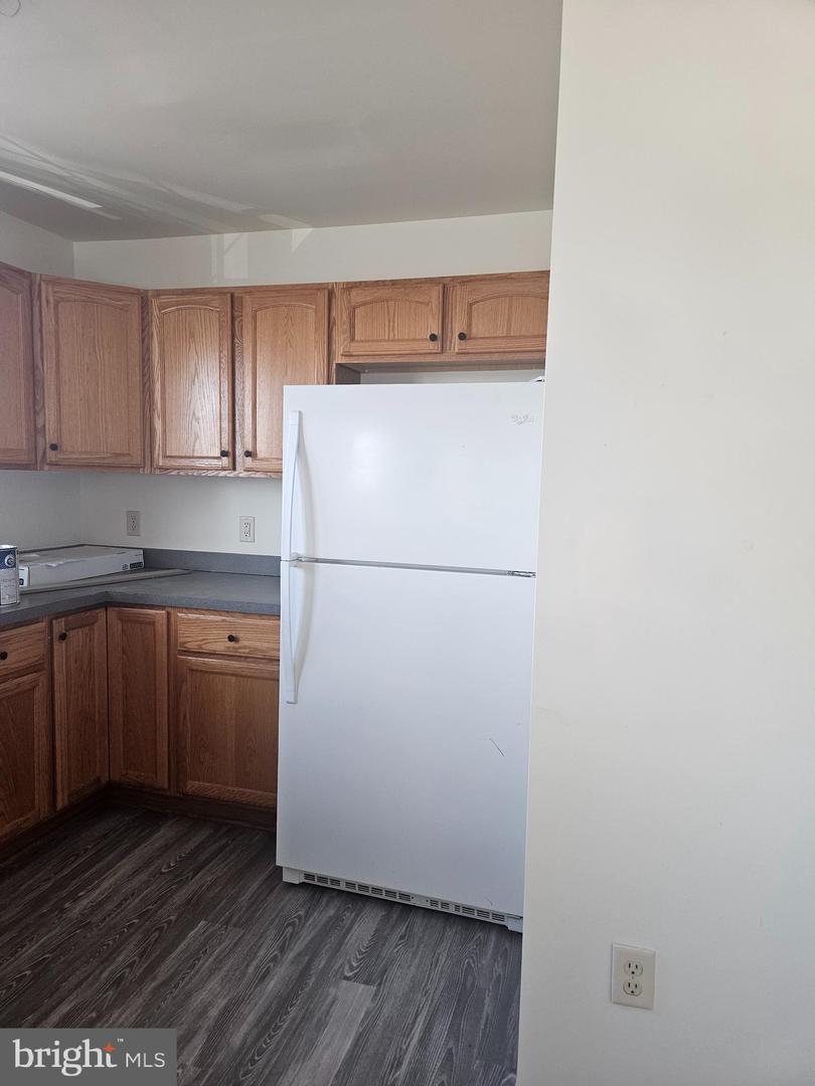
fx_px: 722
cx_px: 408
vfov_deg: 73.9
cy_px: 543
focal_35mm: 23
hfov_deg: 58.9
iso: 200
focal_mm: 5.4
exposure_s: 1/207
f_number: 1.8
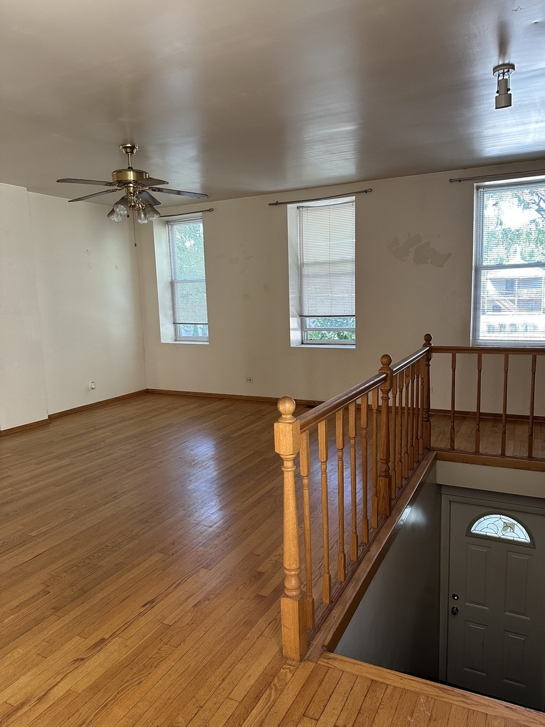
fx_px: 504
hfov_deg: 56.8
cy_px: 364
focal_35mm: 24
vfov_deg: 71.6
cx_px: 272
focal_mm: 6.86
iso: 250
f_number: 1.78
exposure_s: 1/105
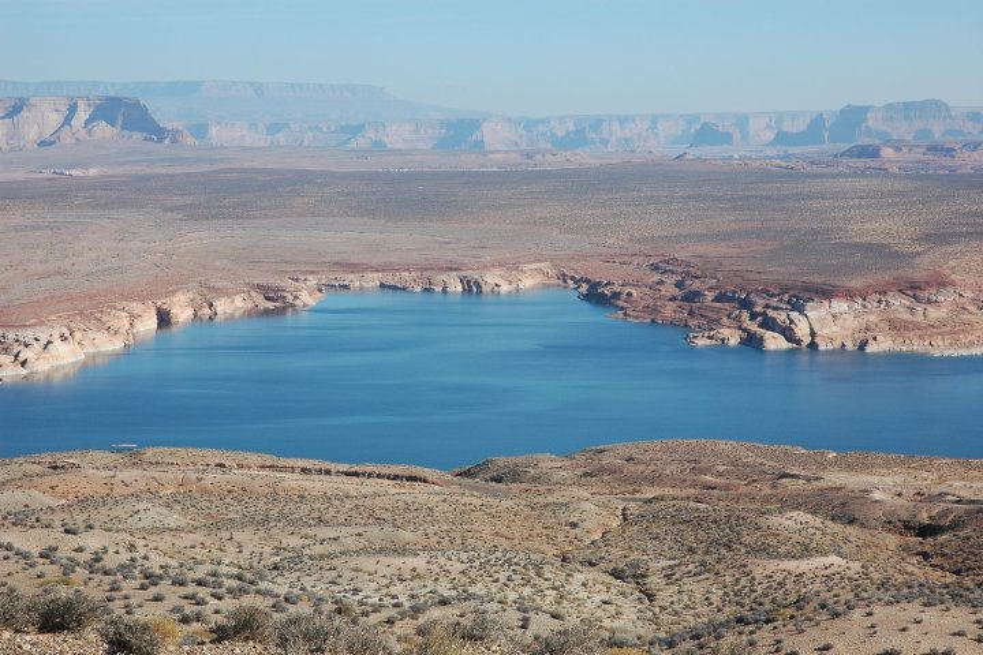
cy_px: 328
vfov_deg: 15.2
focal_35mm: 90
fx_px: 2457
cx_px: 492
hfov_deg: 22.6
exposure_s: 1/320
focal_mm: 60
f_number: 10
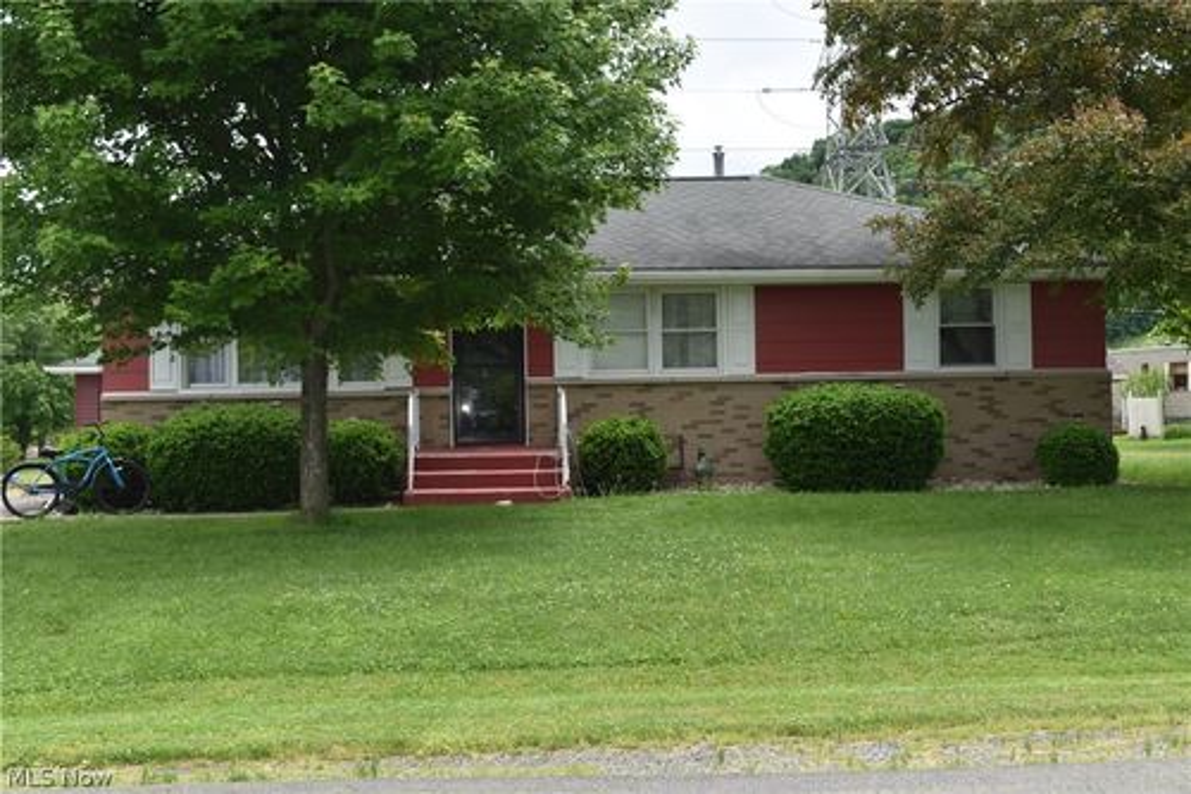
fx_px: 1538
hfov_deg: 42.3
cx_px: 596
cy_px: 397
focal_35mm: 46
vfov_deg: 28.9
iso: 100
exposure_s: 1/200
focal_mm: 31
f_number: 7.1
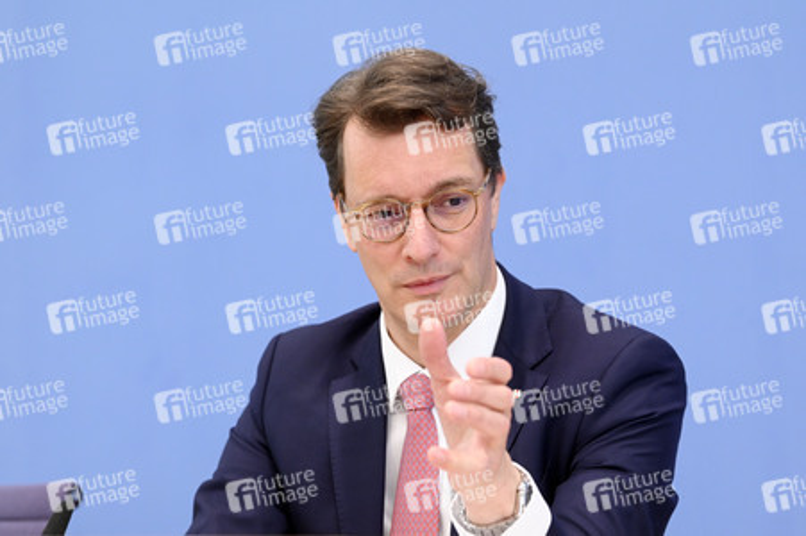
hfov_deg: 18.6
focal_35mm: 110
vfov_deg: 12.4
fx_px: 2461
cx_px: 403
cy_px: 268
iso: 2500
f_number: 5
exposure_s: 1/400
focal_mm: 110
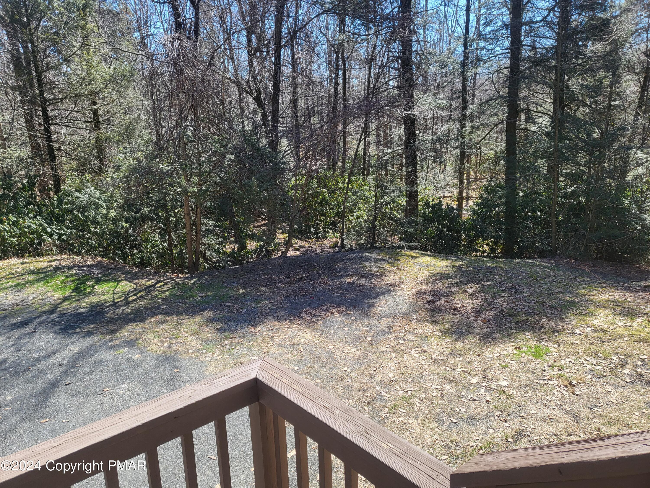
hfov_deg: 67.3
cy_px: 244
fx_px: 488
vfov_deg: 53.1
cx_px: 325
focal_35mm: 26
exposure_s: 1/850
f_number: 1.8
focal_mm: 4.25
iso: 50
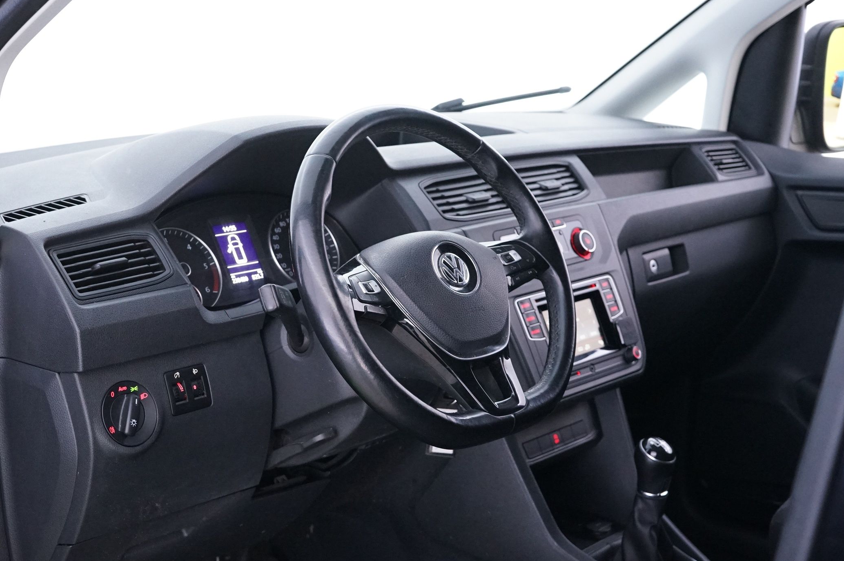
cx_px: 373
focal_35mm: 52
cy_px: 330
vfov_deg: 25.9
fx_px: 1218
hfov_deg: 38.2
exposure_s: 1/10
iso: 4000
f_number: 6.3
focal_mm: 43
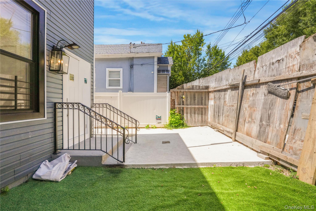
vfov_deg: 81.2
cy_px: 106
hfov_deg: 104.3
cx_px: 158
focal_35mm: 14
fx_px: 123
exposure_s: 1/1600
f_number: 8
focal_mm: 14
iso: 800
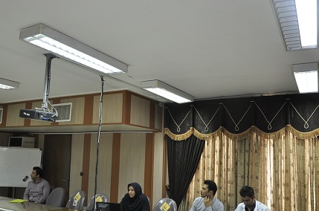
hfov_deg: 58.8
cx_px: 164
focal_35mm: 32
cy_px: 110
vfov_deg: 40.9
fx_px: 283
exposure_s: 1/80
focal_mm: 18
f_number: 3.5
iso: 800
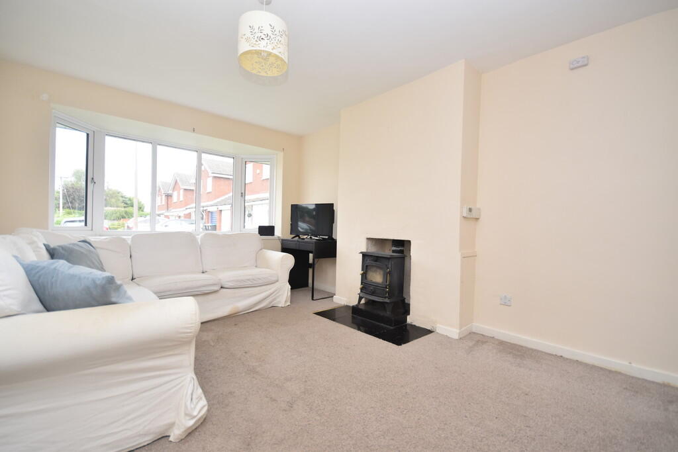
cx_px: 339
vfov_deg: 77.3
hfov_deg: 100.4
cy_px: 226
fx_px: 283
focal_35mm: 15
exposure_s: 1/200
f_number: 5
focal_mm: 10
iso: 360
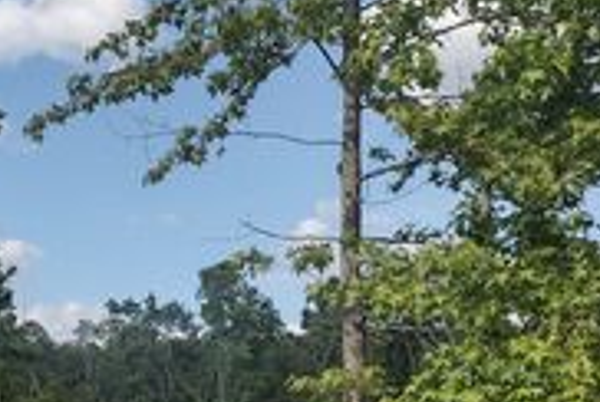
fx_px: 1285
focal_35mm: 77
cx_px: -135
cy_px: 384
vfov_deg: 17.4
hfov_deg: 23.8
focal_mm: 4.71
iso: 100
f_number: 1.7
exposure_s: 1/1968
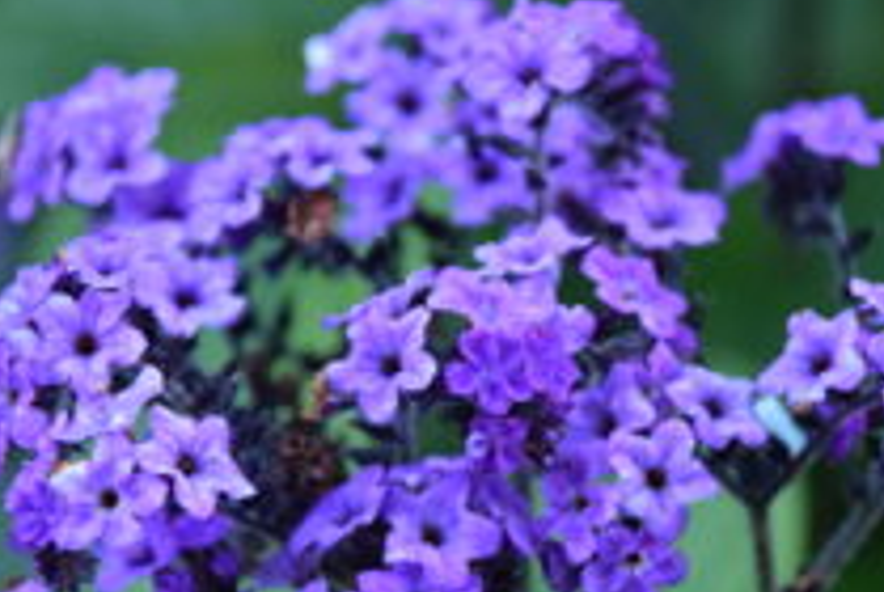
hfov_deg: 4.9
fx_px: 10228
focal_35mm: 416
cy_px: 395
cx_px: 474
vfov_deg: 3.3
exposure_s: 1/100
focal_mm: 145
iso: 1000
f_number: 6
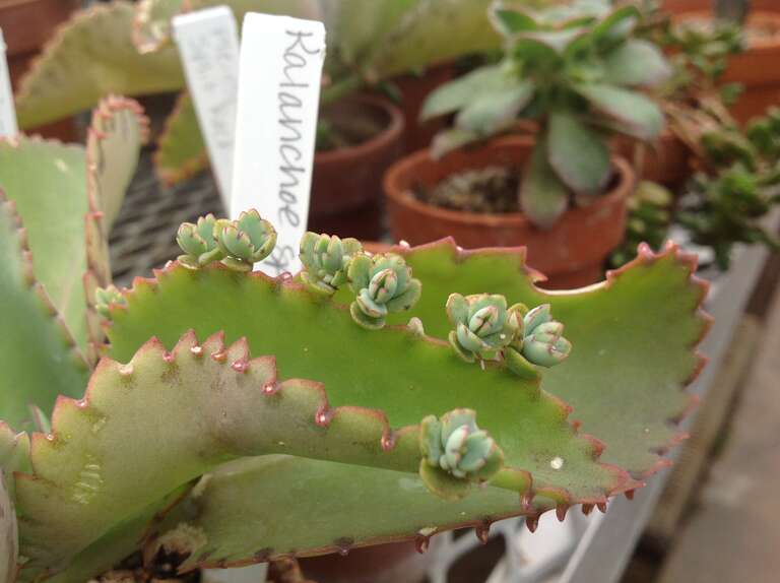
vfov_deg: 40.6
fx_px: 788
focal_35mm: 35
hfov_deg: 52.7
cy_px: 292
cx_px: 390
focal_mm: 4.28
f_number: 2.4
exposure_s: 1/120
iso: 64
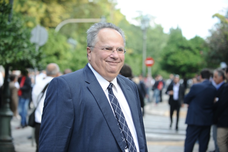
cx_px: 114
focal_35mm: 70
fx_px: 443
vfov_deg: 19.4
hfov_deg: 28.9
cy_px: 76
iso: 320
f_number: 3.5
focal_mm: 70
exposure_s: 1/500
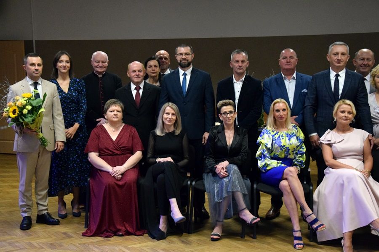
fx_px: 632
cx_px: 190
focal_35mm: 60
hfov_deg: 33.4
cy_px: 126
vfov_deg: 22.6
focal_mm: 40
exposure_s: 1/100
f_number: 4.5
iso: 4000
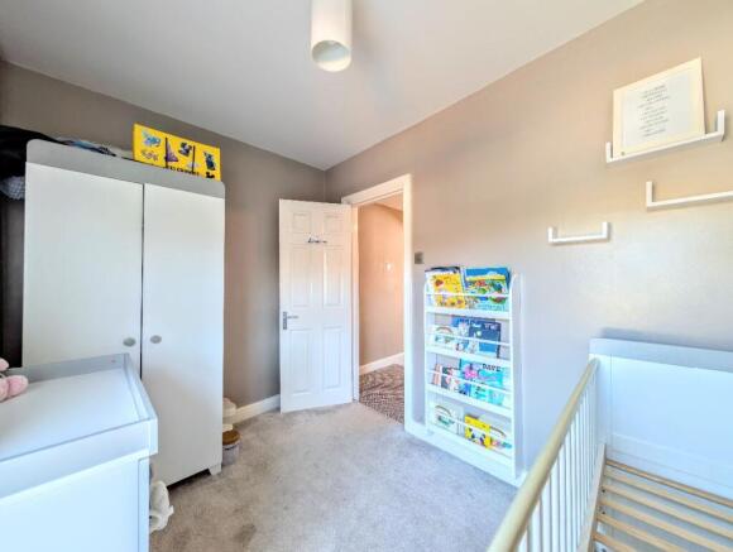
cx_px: 366
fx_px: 255
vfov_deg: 94.7
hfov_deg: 110.4
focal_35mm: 12
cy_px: 276
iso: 56
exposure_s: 1/39.3
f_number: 1.7
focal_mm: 2.02
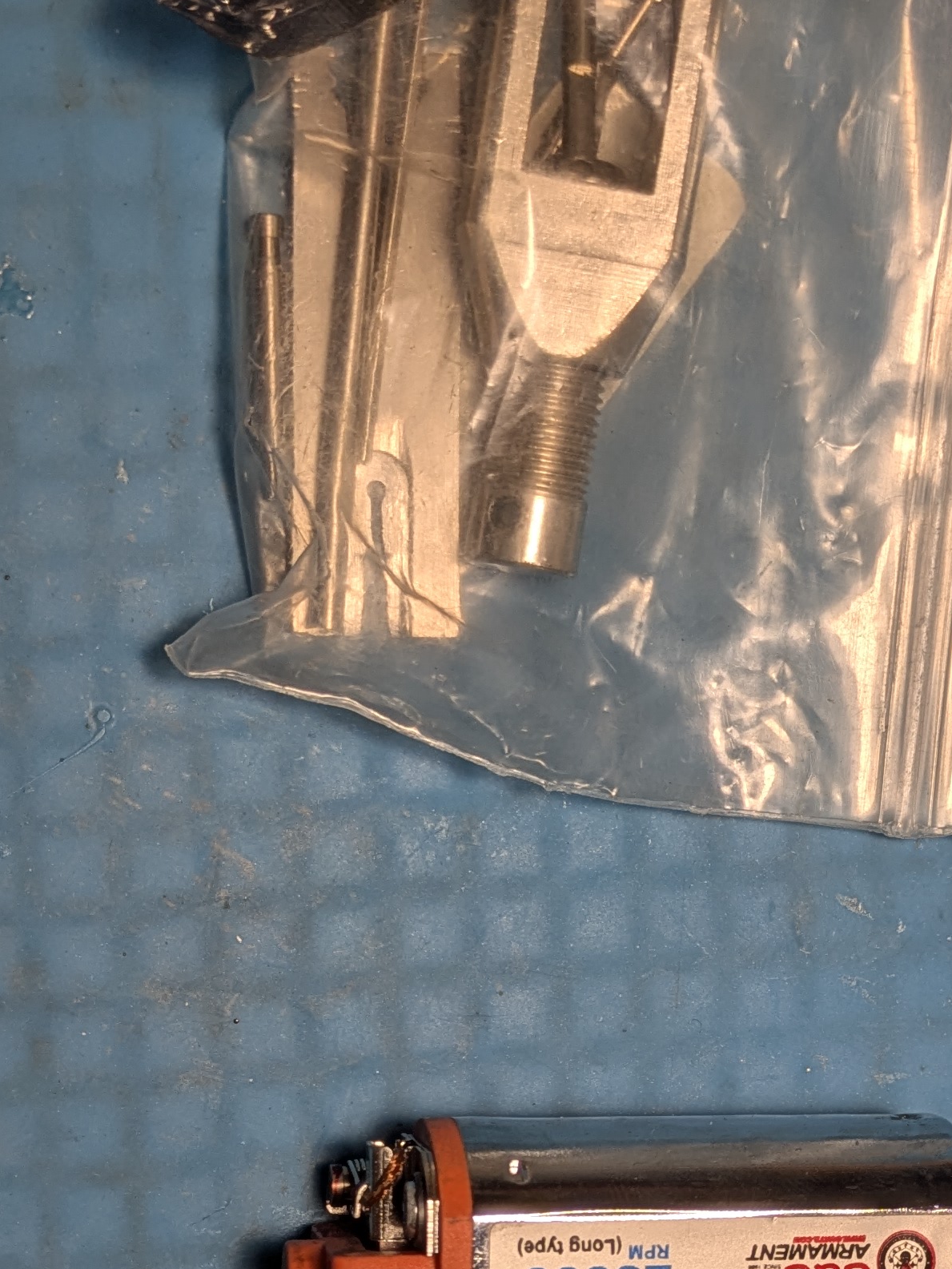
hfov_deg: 20.0
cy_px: 903
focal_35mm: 73
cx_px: 697
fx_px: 2675
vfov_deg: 26.4
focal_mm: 5.43
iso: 43
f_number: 1.89
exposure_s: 1/151
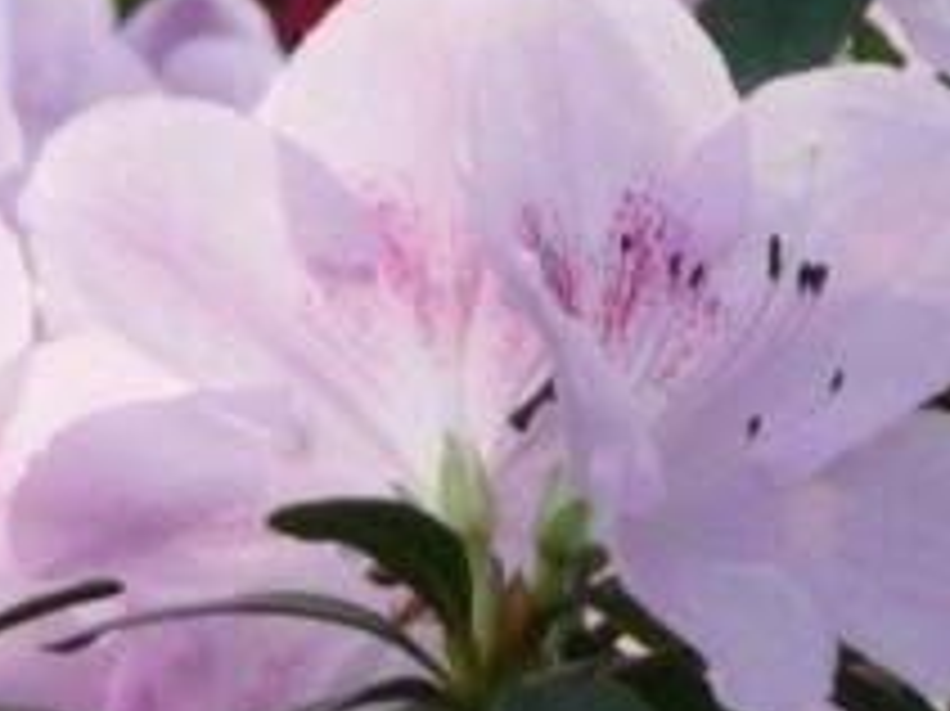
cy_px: 214
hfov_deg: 3.2
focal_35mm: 629
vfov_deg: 2.4
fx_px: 17252
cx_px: 135
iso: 400
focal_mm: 29.2
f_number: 4.8
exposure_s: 1/40
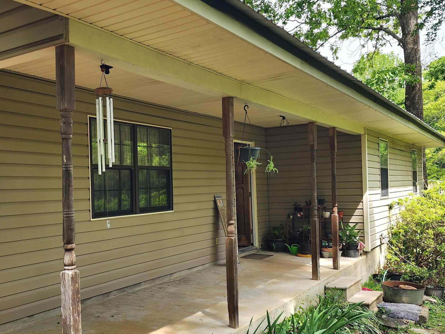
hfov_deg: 47.9
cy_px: 179
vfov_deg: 37.7
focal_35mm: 38
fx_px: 489
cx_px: 137
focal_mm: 6.4
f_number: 1.8
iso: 12
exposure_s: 1/238
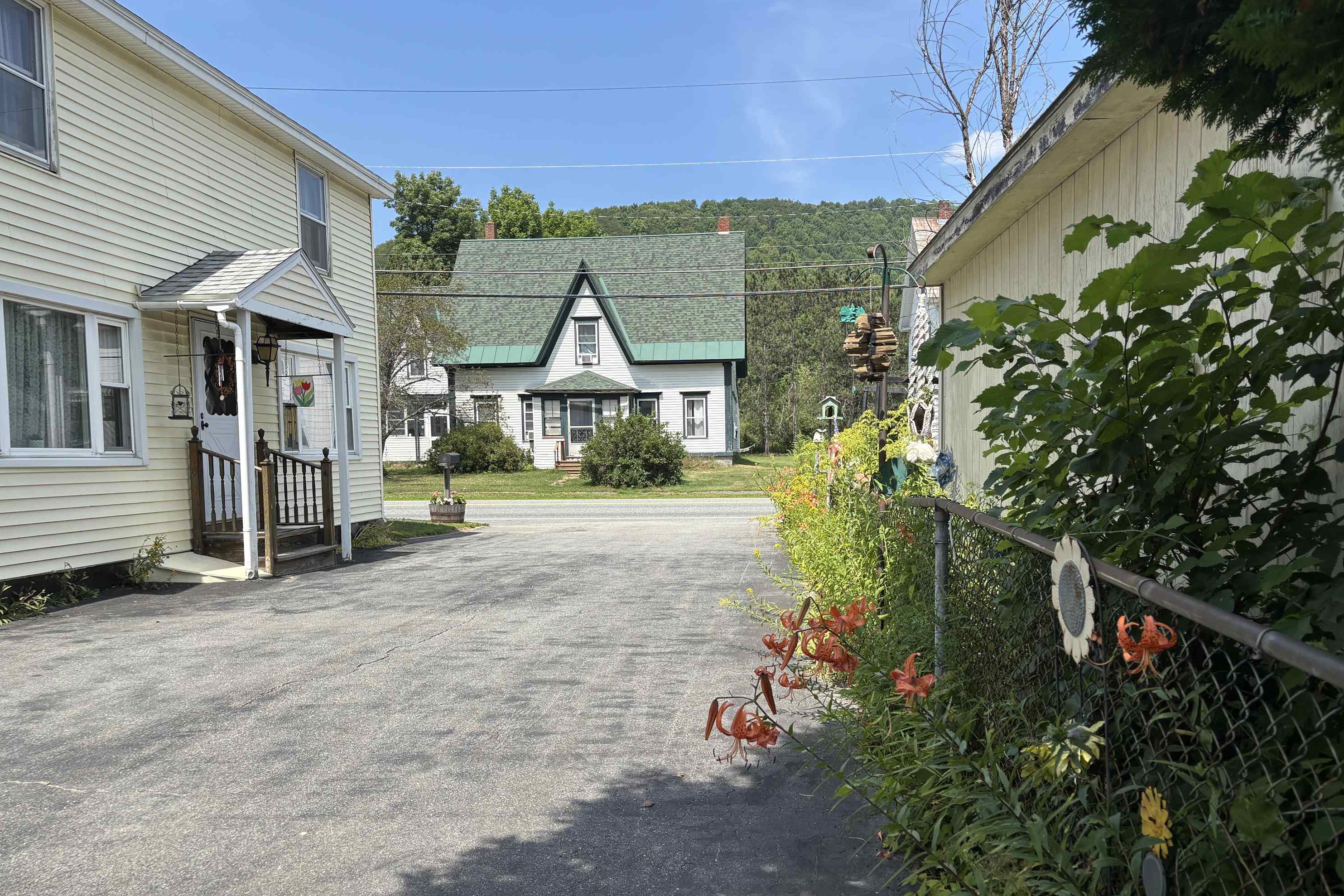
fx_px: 1045
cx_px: 687
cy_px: 506
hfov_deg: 65.5
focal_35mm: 28
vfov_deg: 46.3
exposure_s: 1/2062
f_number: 1.6
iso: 50
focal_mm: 5.96
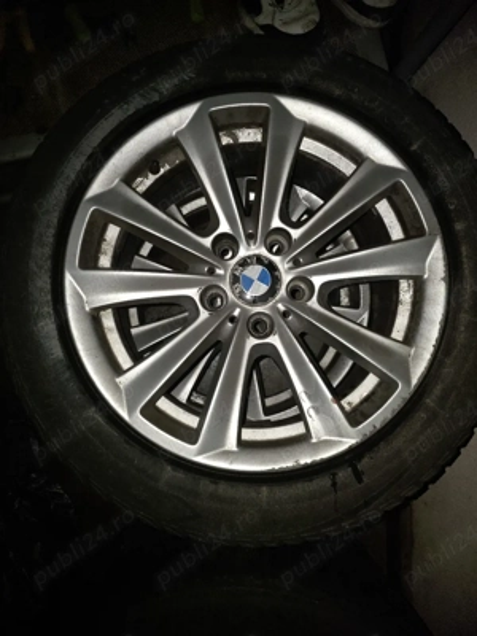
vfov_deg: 73.9
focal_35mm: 23
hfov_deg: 58.9
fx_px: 423
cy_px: 318
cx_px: 238
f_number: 1.7
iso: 100
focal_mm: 6.3
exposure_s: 1/48.5
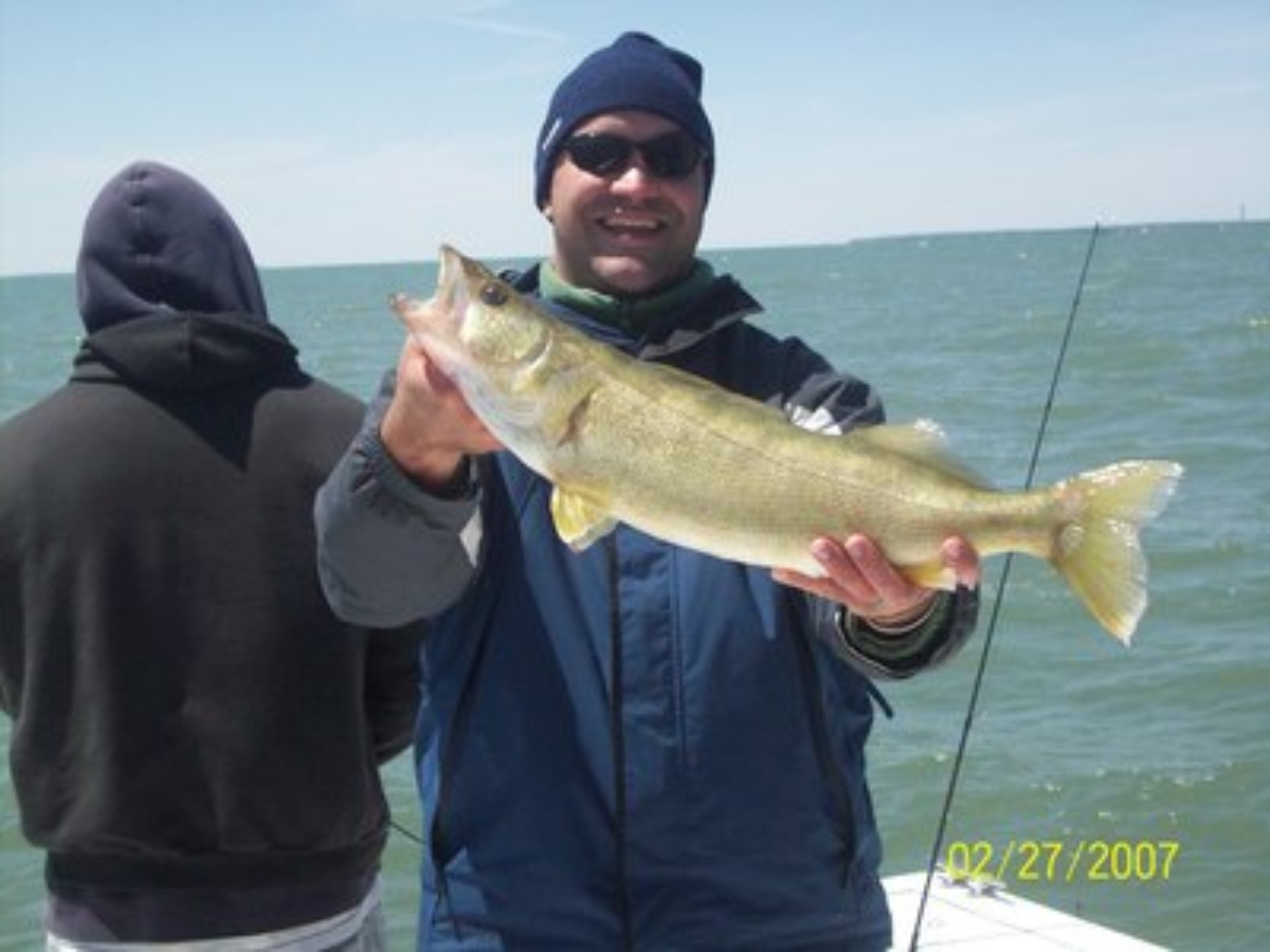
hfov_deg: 30.3
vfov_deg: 22.9
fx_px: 2348
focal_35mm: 64
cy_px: 476
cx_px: 635
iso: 160
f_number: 7.6
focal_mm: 10.7
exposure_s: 1/488
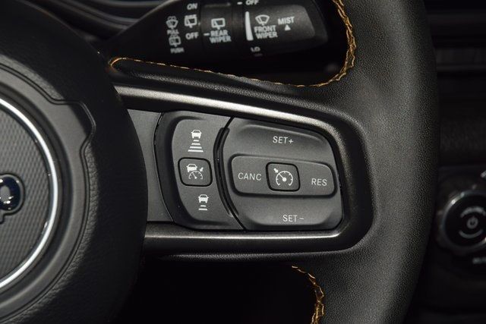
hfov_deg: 19.5
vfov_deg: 13.0
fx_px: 1418
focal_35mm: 105
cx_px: 243
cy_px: 162
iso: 100
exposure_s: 1/125
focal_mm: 70
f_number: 8
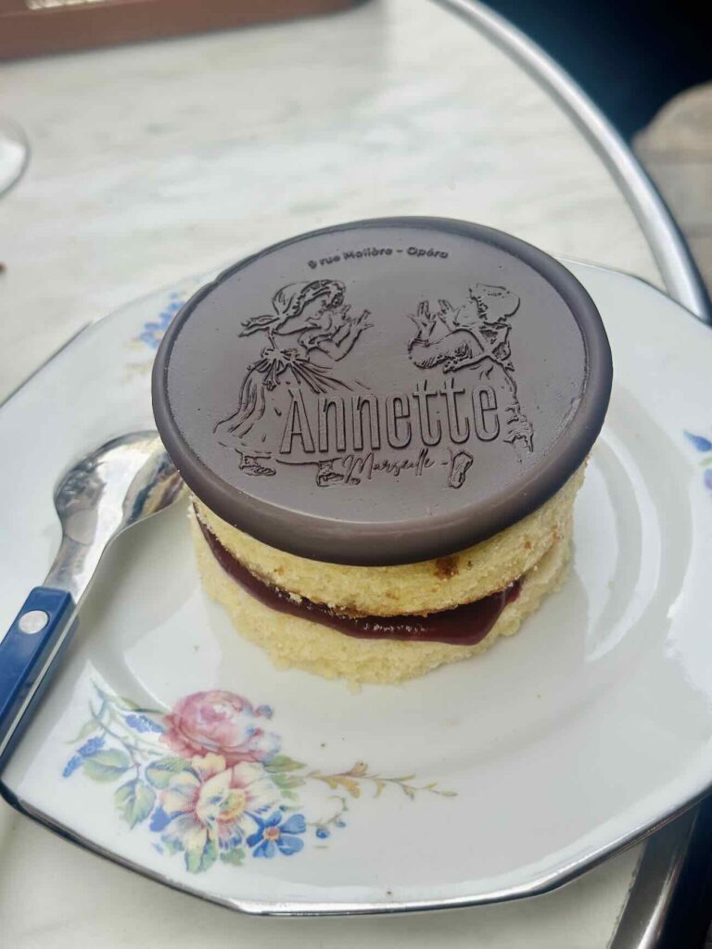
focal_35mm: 48
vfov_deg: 39.7
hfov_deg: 30.3
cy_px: 474
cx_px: 356
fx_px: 1316
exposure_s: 1/612
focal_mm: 6.86
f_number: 1.78
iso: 80
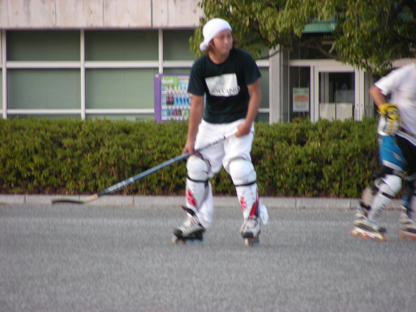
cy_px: 156
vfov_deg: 3.9
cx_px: 208
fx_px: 4567
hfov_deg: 5.2
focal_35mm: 380
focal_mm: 63.3
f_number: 3.5
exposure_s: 1/84
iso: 50
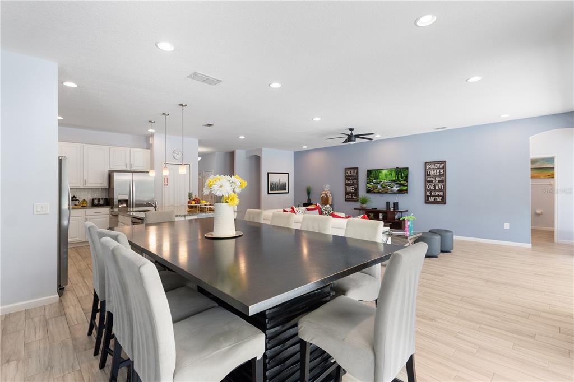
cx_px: 287
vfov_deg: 77.3
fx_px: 239
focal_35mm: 15
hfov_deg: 100.4
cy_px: 191
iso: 400
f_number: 4.5
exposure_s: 1/1000
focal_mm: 10
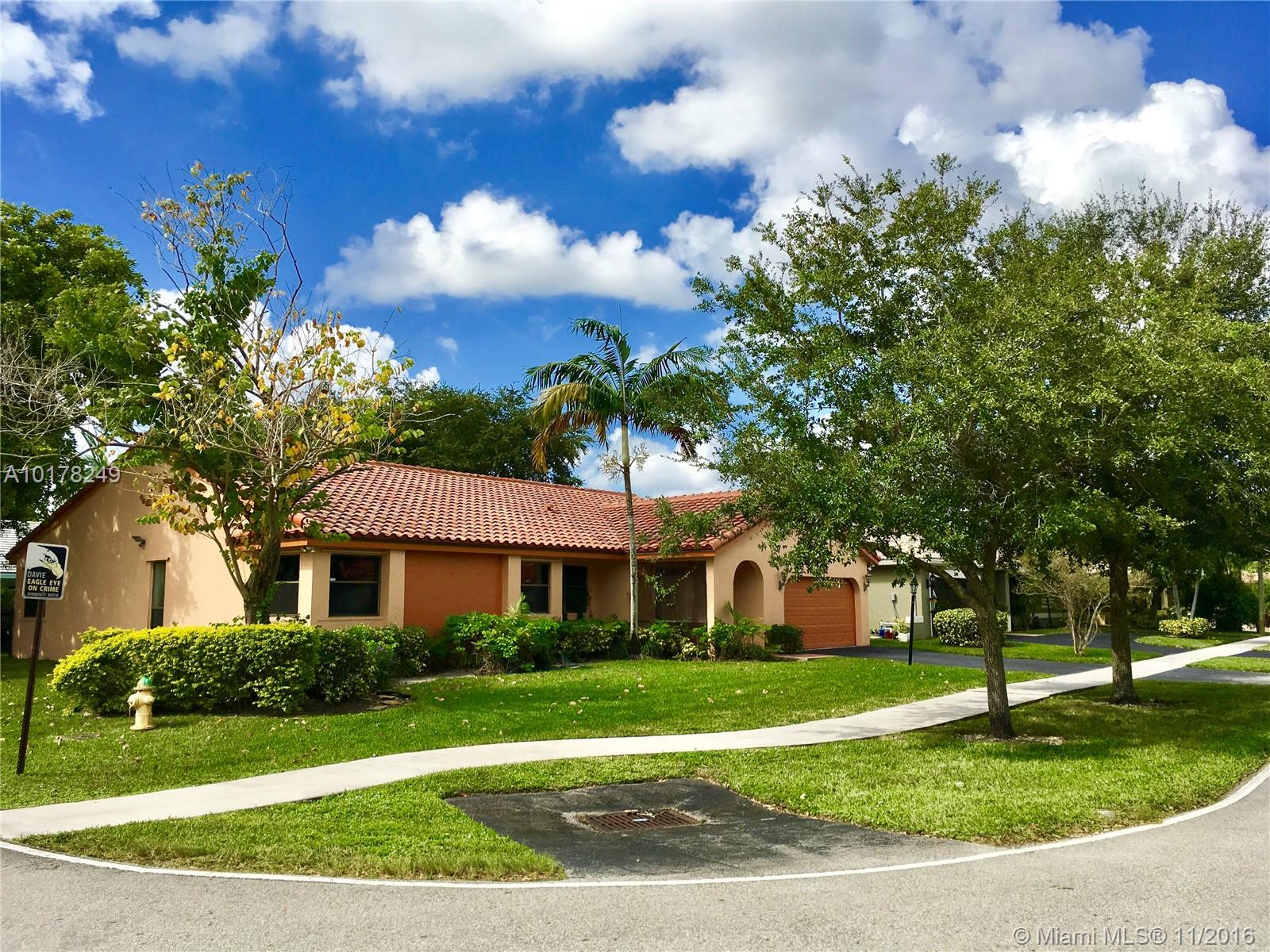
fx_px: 1064
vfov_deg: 48.2
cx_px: 635
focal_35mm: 29
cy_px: 476
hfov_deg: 61.7
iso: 25
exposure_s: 1/1748
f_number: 2.2
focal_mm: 4.15
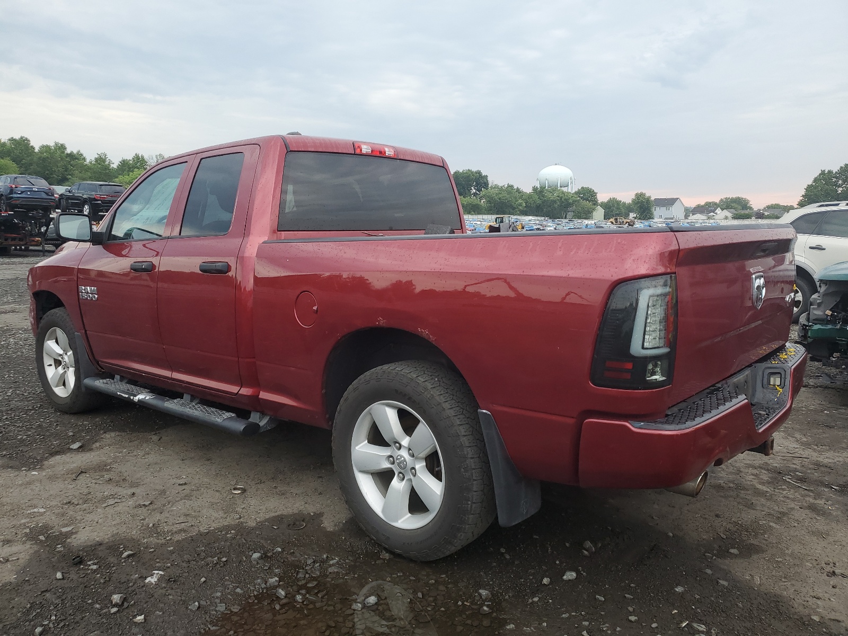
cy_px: 318
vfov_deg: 53.1
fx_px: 637
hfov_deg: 67.3
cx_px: 424
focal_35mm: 26
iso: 50
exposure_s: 1/156
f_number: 1.5
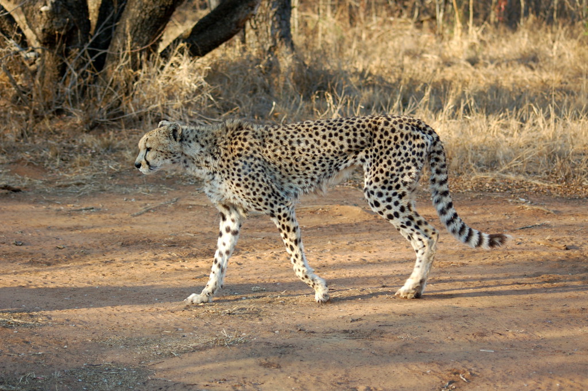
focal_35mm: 105
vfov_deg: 13.0
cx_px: 294
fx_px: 1714
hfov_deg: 19.5
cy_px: 196
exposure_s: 1/320
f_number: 4.5
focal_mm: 70
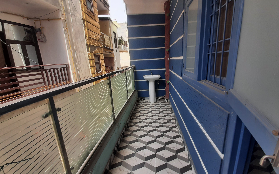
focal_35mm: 14
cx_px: 140
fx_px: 106
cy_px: 86
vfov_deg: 78.6
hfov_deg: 105.3
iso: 40
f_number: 2.2
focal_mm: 1.42
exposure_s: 1/139
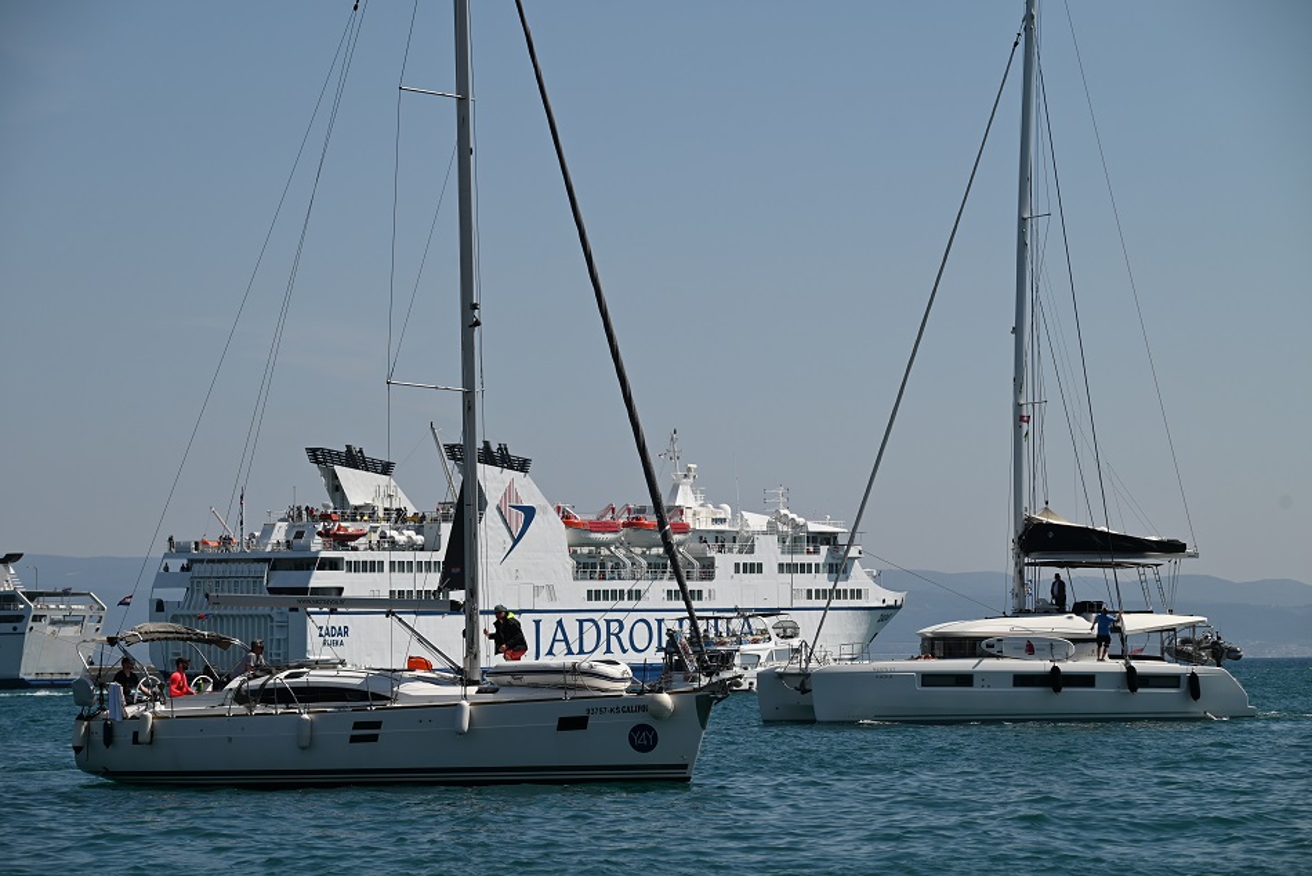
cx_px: 656
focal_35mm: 125
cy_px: 438
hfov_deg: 16.4
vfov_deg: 11.0
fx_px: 4557
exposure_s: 1/800
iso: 100
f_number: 8
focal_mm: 125
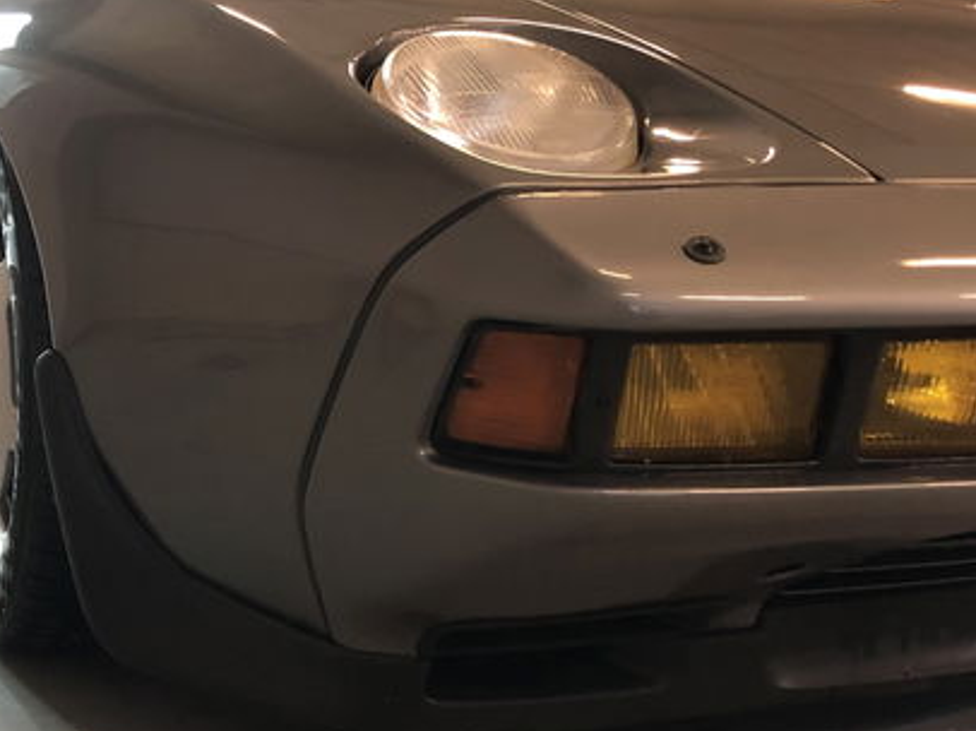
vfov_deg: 27.5
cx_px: 401
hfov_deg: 36.1
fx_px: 1493
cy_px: 397
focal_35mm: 53
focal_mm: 3.99
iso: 64
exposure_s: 1/17
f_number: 1.8
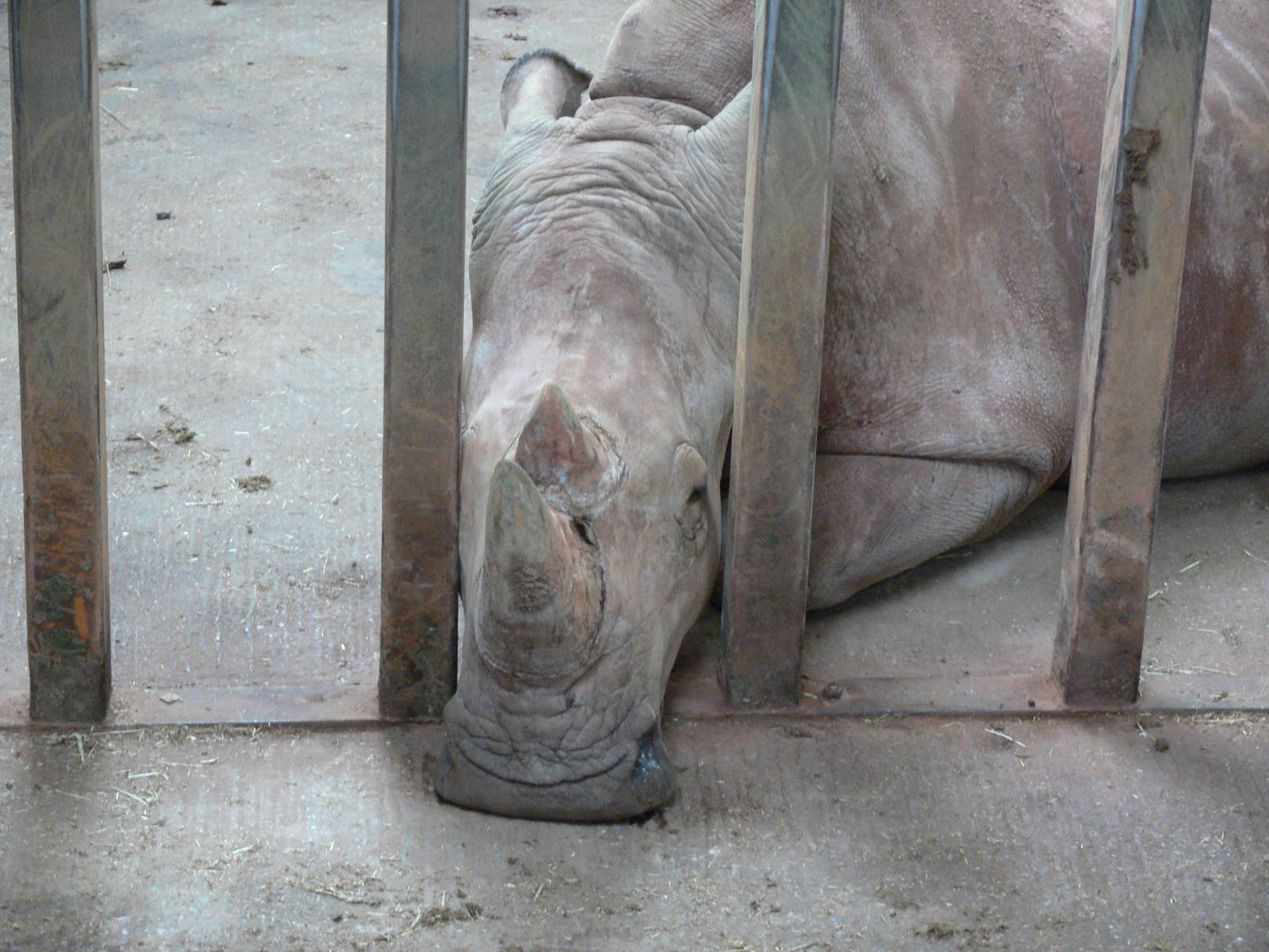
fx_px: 3556
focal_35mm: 97
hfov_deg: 20.2
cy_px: 476
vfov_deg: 15.2
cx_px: 634
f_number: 3.2
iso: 200
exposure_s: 1/6
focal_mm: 20.4
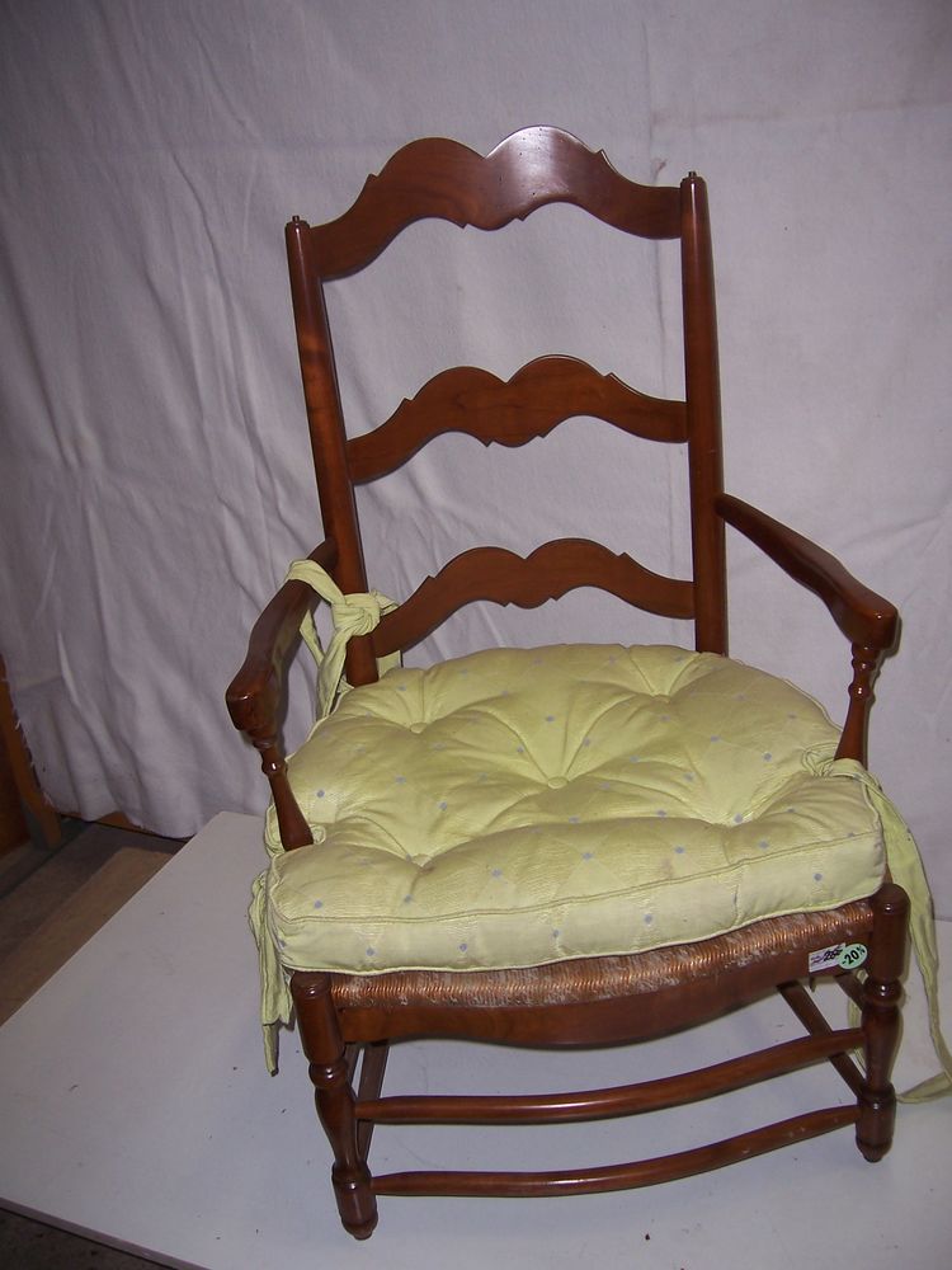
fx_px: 1320
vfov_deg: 51.4
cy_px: 635
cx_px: 476
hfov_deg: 39.7
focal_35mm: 36
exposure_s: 1/60
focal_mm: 6
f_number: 3
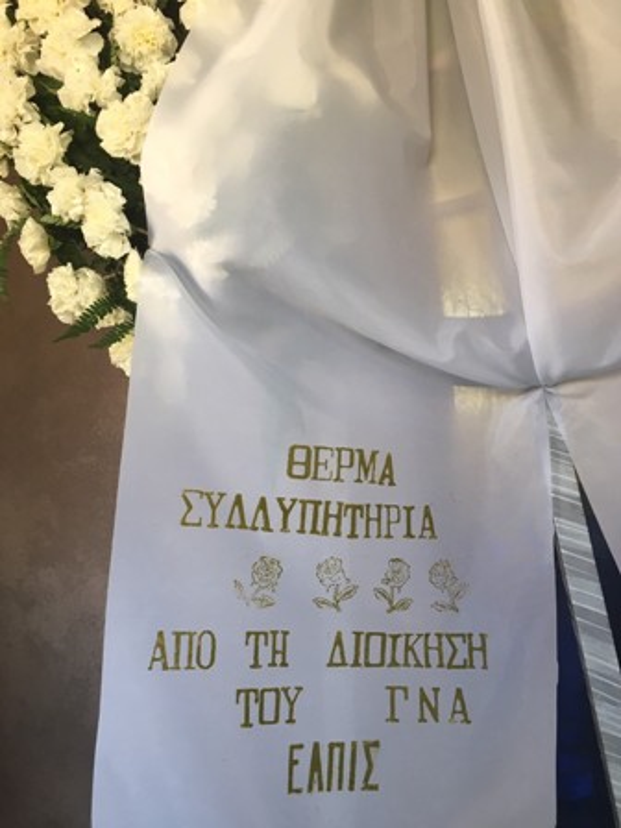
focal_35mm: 29
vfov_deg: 61.7
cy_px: 414
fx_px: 694
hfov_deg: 48.2
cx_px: 310
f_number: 2.2
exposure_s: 1/33
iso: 25
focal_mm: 4.15
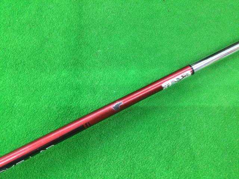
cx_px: 120
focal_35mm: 31
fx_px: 214
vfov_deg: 45.4
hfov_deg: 58.4
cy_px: 90
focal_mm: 3.3
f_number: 2.4
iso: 200
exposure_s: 1/30
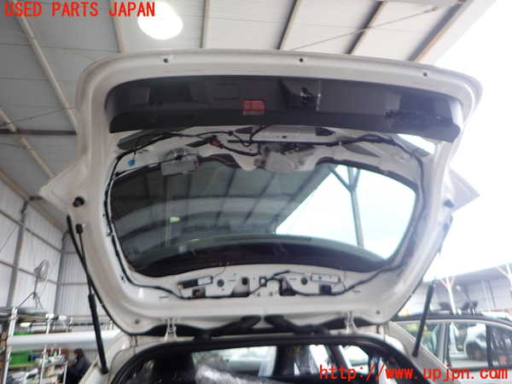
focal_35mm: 25
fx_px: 370
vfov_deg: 54.9
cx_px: 256
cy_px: 192
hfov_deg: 69.4
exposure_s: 1/100
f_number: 2
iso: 200
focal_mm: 4.5
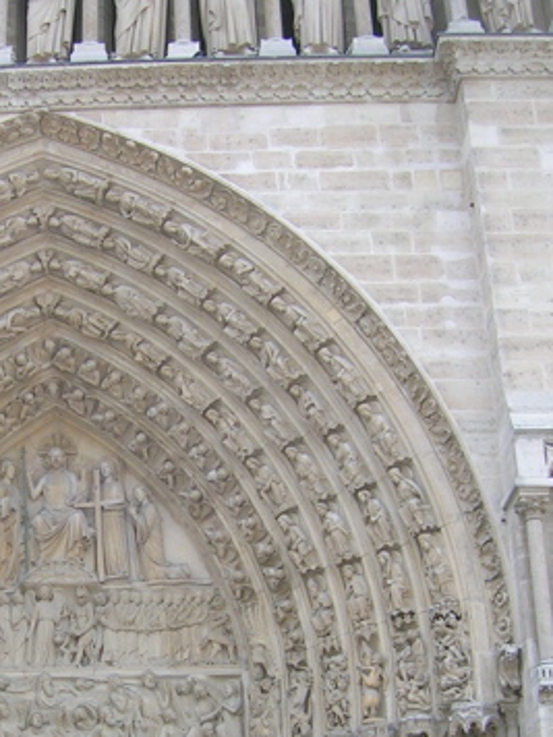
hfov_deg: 22.8
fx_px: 1342
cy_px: 602
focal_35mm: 63
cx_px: 75
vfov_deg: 29.9
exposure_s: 1/346
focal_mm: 5.4
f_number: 2.8
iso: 50
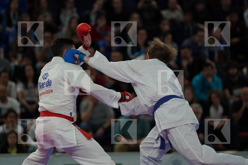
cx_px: 124
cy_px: 82
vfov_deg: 5.3
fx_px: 1784
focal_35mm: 259
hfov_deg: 8.0
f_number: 2.8
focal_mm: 173
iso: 1000
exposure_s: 1/1000
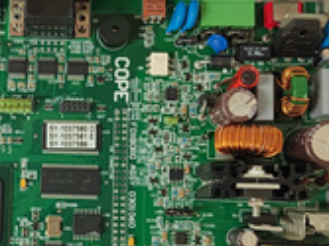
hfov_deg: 27.4
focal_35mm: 69
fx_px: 655
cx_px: 51
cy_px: 149
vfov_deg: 21.3
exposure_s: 1/50
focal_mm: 5.52
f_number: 1.9
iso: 1484
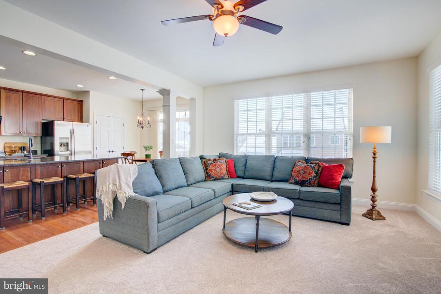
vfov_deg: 73.8
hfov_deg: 96.7
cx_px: 220
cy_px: 147
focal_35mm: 16
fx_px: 196
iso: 200
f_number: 8
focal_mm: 16
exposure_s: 1/13
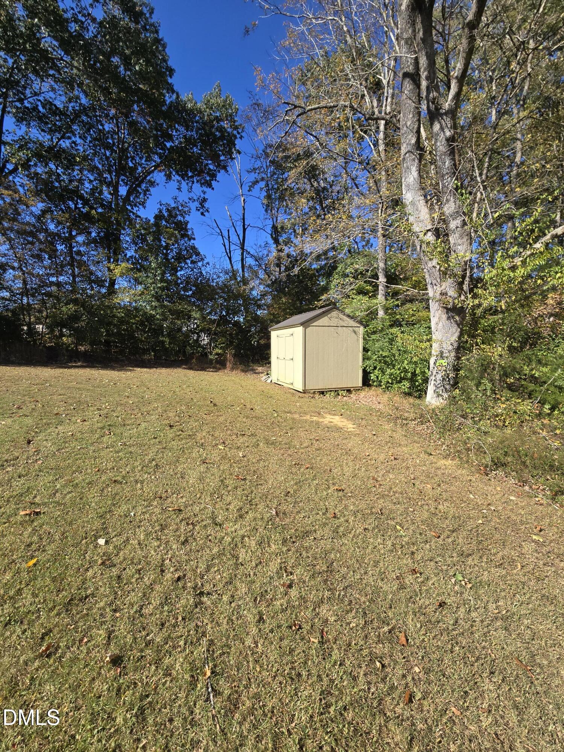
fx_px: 282
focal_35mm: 13
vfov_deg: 106.2
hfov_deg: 89.9
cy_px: 376
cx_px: 282
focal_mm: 2.2
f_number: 2.2
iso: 50
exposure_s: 1/1461
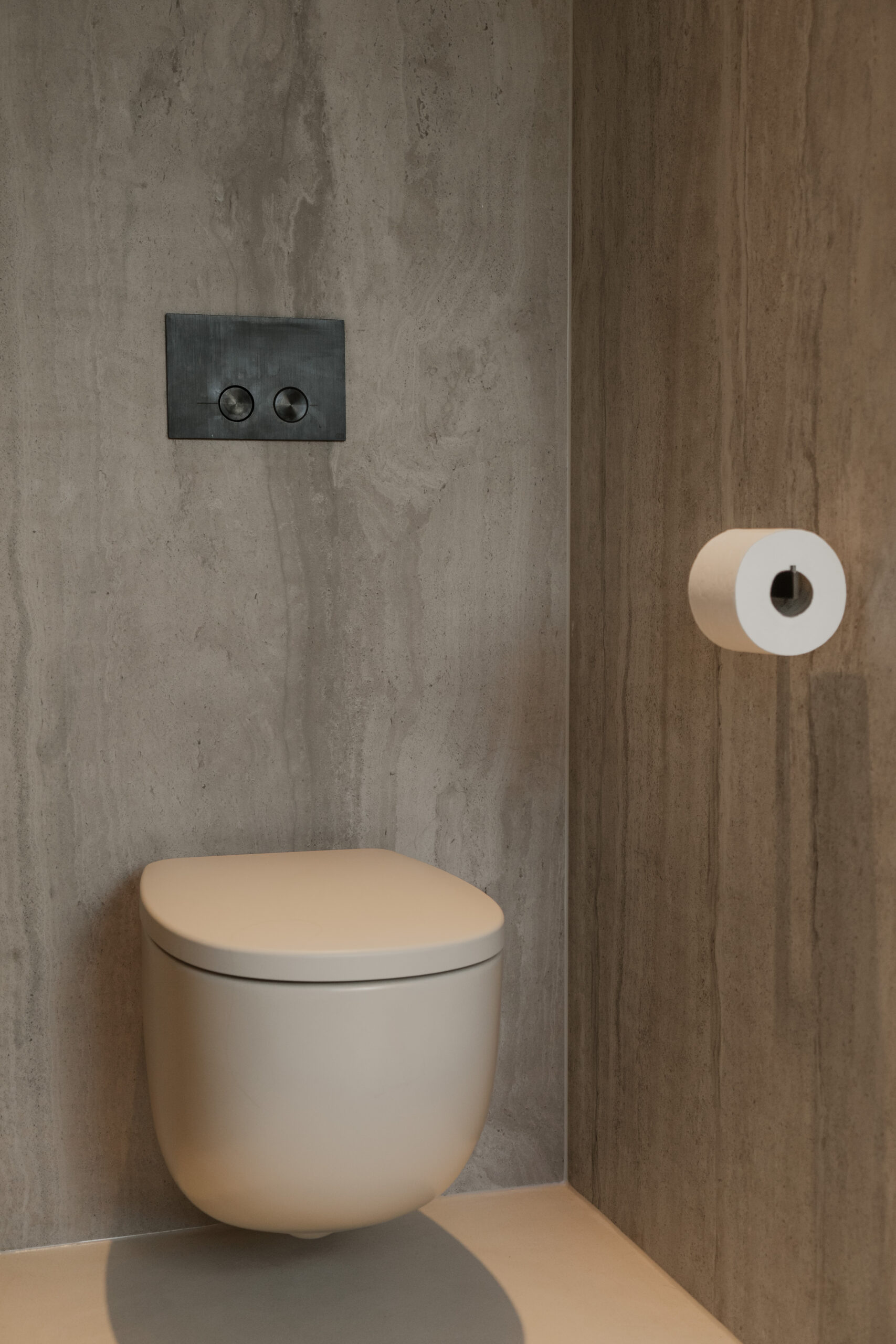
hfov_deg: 31.2
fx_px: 1605
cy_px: 672
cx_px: 448
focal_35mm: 43
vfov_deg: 45.4
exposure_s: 1/125
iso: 400
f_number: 4
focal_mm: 43
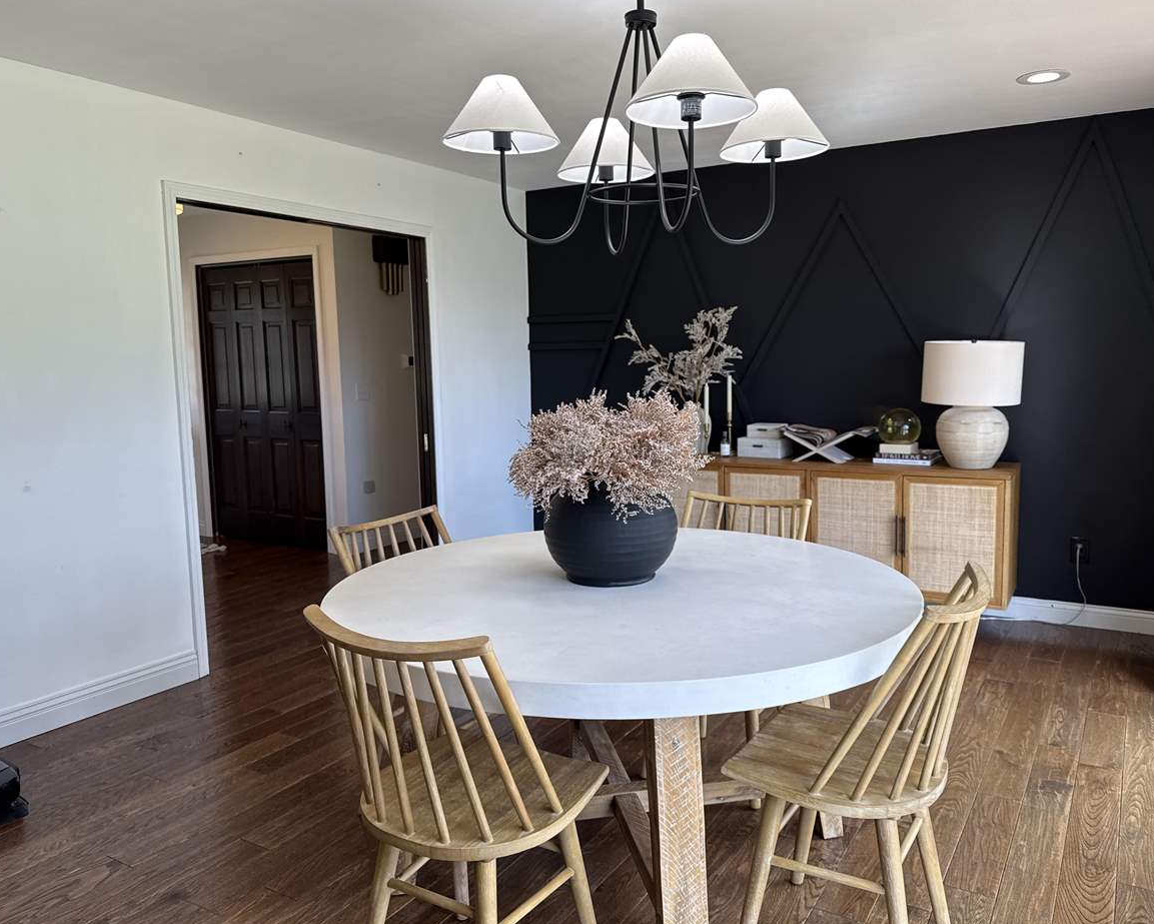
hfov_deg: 66.0
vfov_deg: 54.9
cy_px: 455
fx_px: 888
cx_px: 600
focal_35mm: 26
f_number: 1.78
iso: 64
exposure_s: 1/157
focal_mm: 6.76
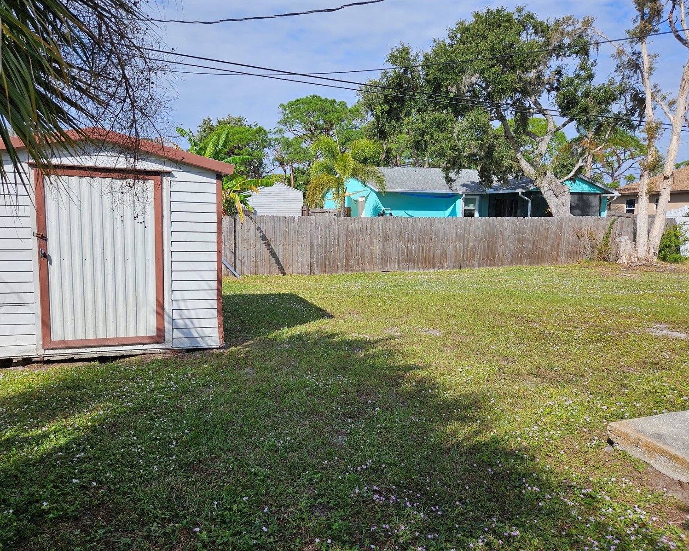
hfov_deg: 70.2
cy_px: 276
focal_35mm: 24
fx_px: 489
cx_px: 321
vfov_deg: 58.8
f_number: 1.8
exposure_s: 1/2551
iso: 25
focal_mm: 5.4
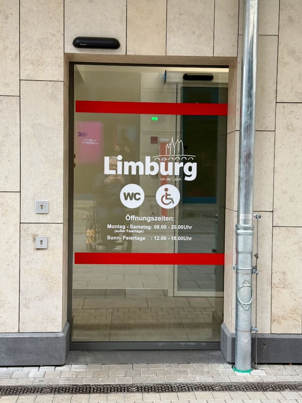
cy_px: 202
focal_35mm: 48
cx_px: 151
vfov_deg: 39.7
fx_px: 558
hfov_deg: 30.3
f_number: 1.78
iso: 64
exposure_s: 1/326
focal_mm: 6.76
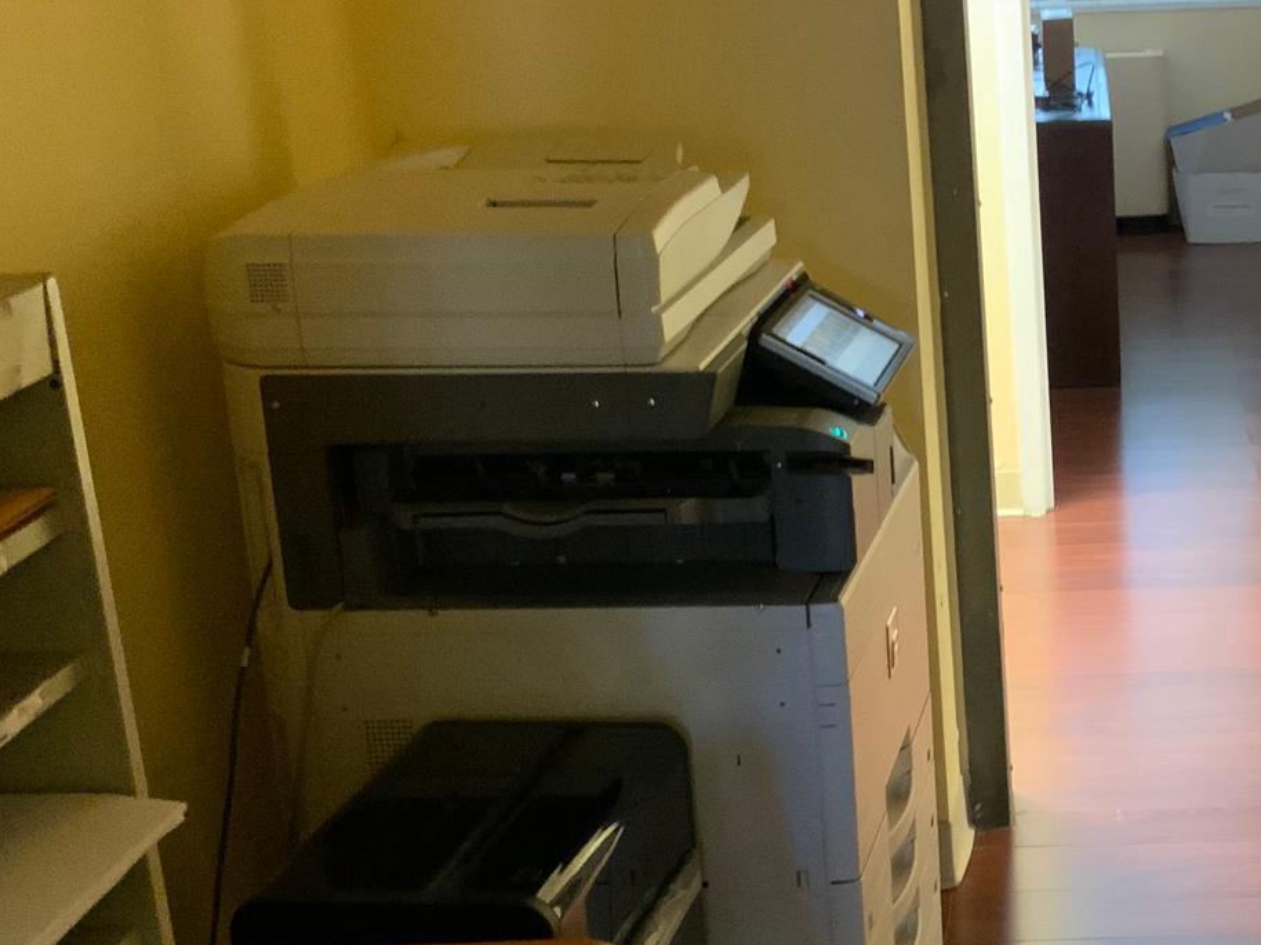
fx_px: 2367
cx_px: 1171
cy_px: 490
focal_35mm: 65
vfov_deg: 22.6
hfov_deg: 28.5
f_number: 1.8
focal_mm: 3
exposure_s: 1/30
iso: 320
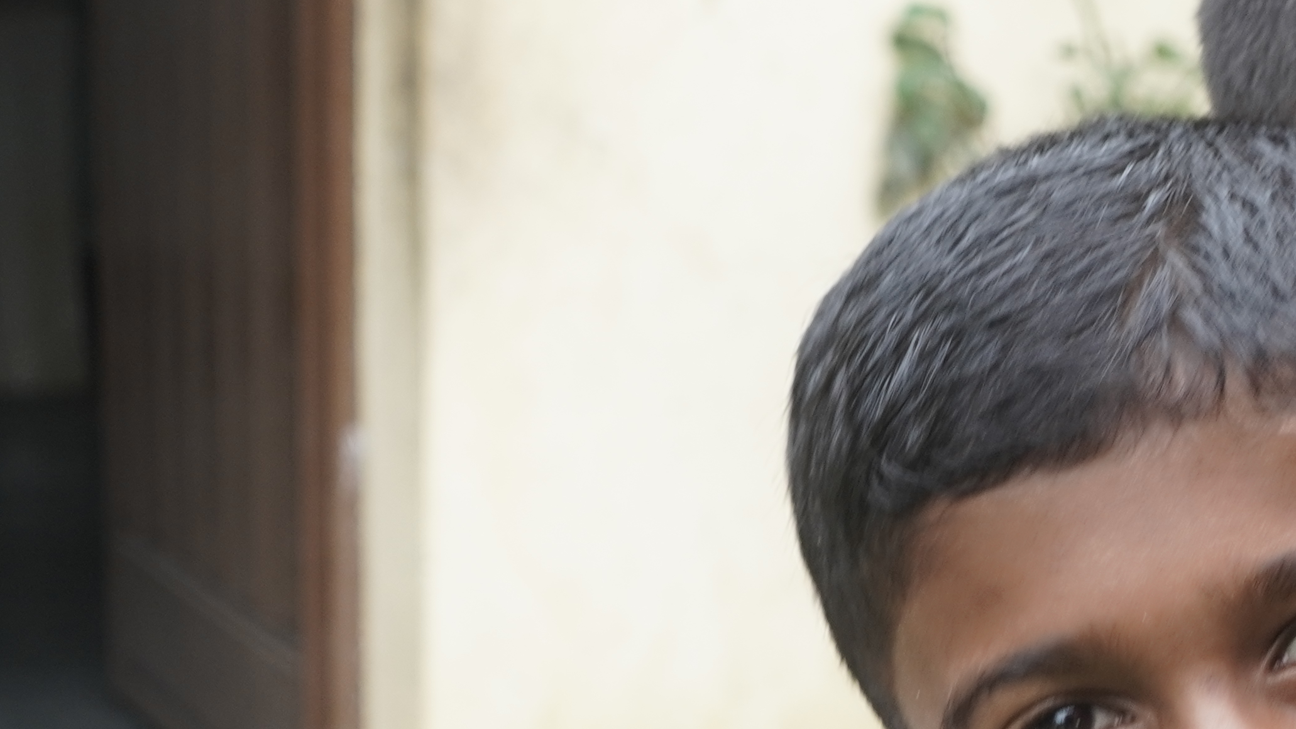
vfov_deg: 9.4
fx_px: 4399
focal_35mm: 128
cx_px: 1776
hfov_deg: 15.8
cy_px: 696
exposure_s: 1/125
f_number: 4.5
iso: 320
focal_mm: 28
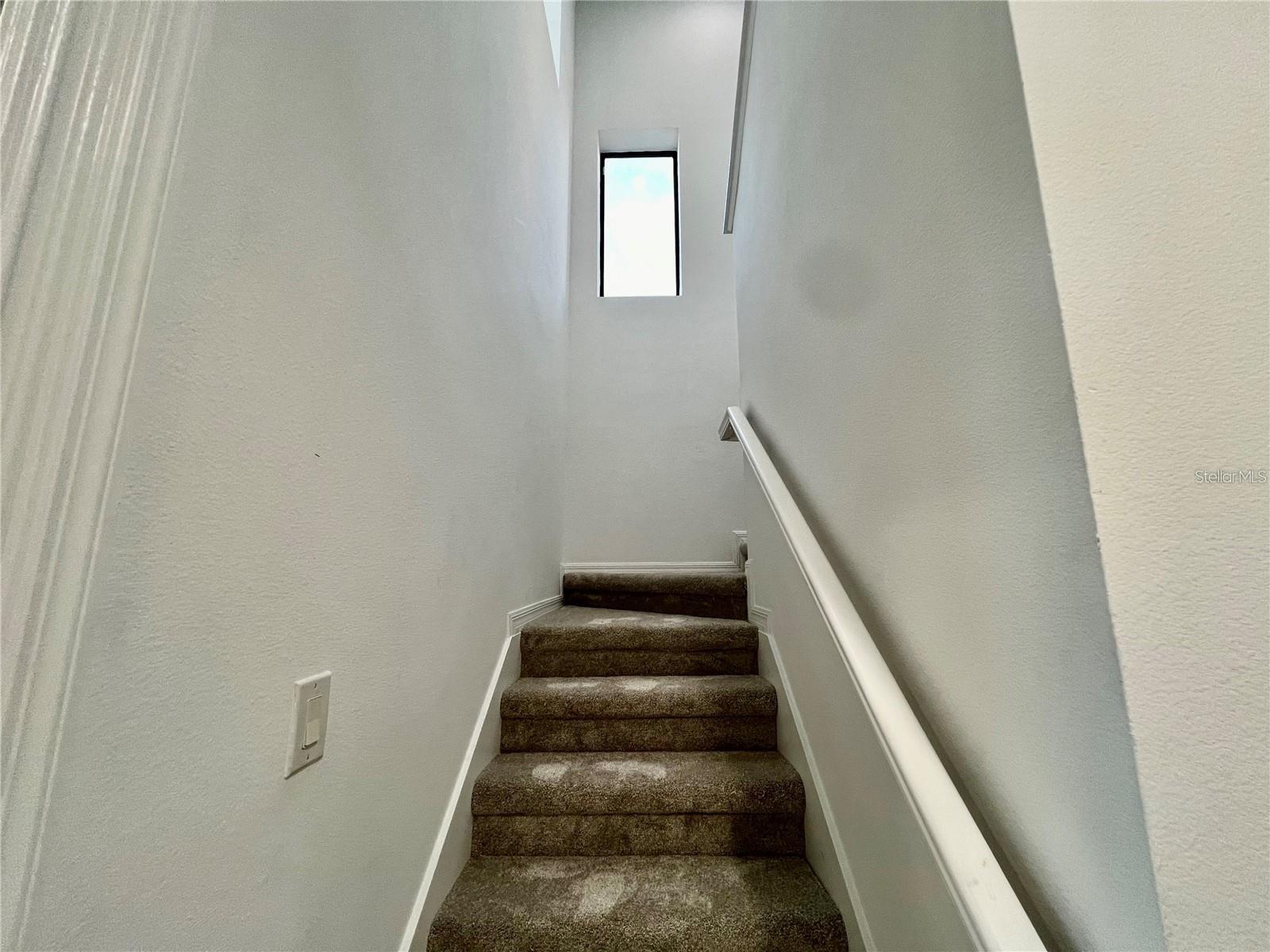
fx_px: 477
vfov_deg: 89.9
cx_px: 635
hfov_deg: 106.2
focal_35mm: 13
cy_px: 476
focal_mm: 1.57
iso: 125
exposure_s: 1/60
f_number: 1.8
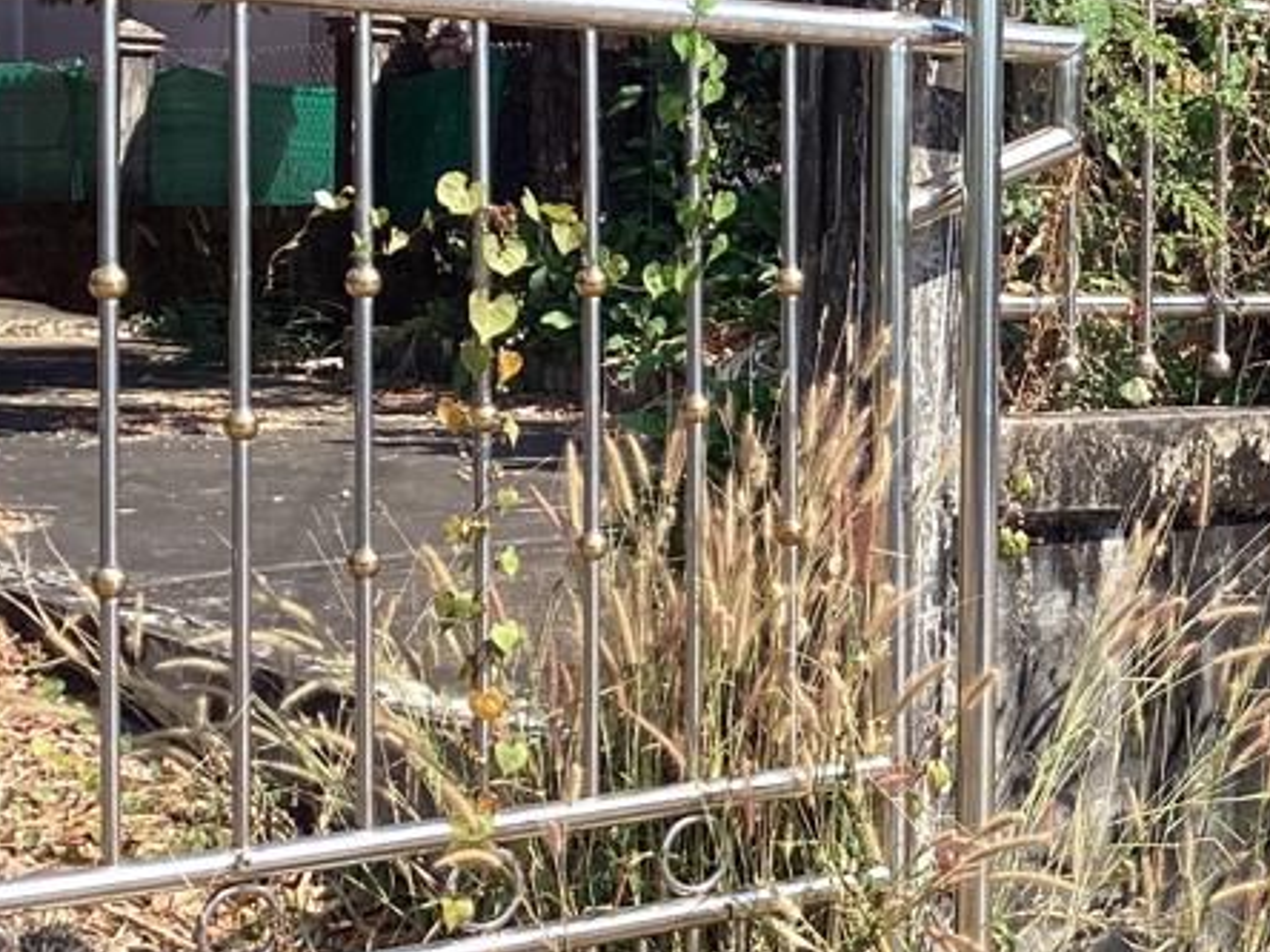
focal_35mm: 80
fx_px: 2935
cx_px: 1297
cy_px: 292
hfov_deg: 23.3
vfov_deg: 18.4
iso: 25
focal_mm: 3.3
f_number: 2.4
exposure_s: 1/668
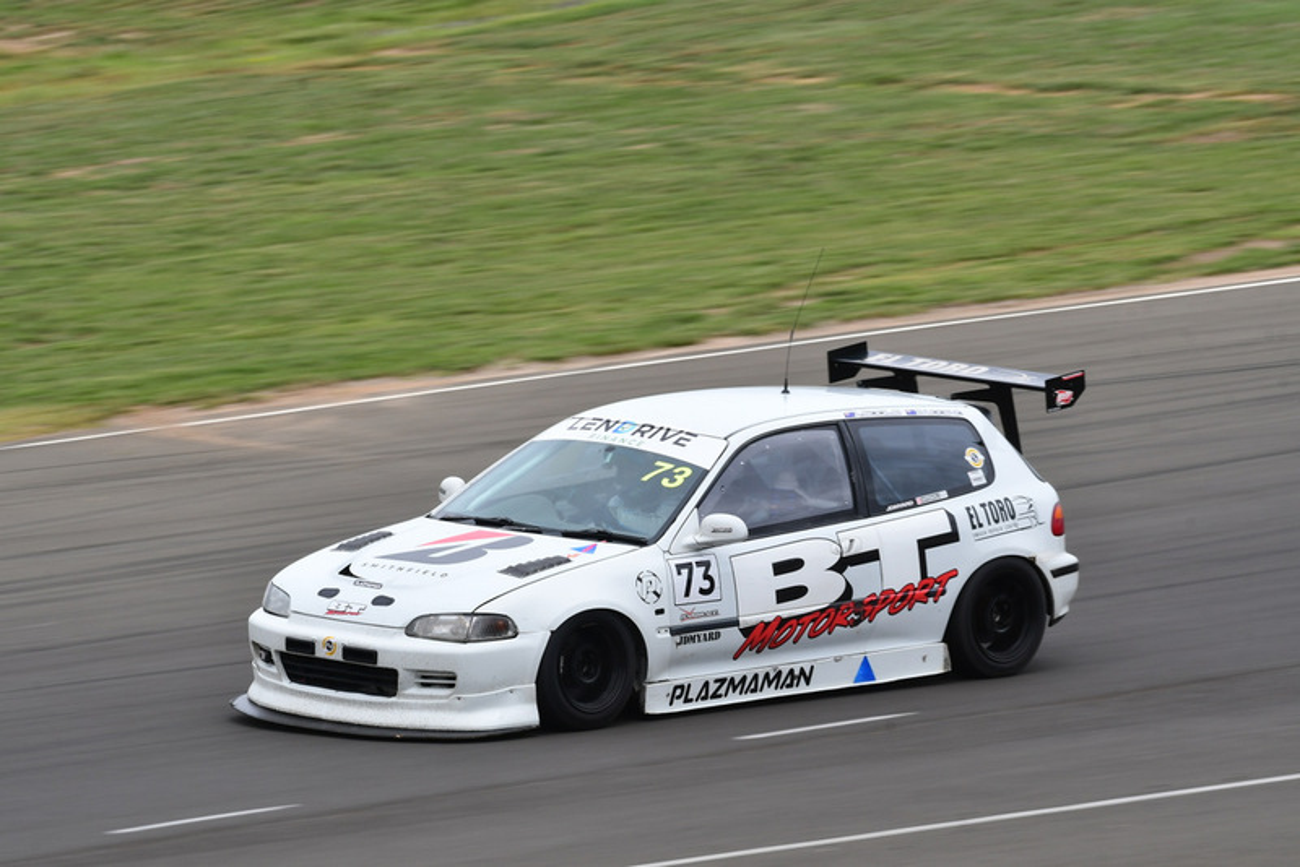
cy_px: 434
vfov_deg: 2.9
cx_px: 650
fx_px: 17339
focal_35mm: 480
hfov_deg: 4.3
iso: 250
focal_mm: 320
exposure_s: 1/200
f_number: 13
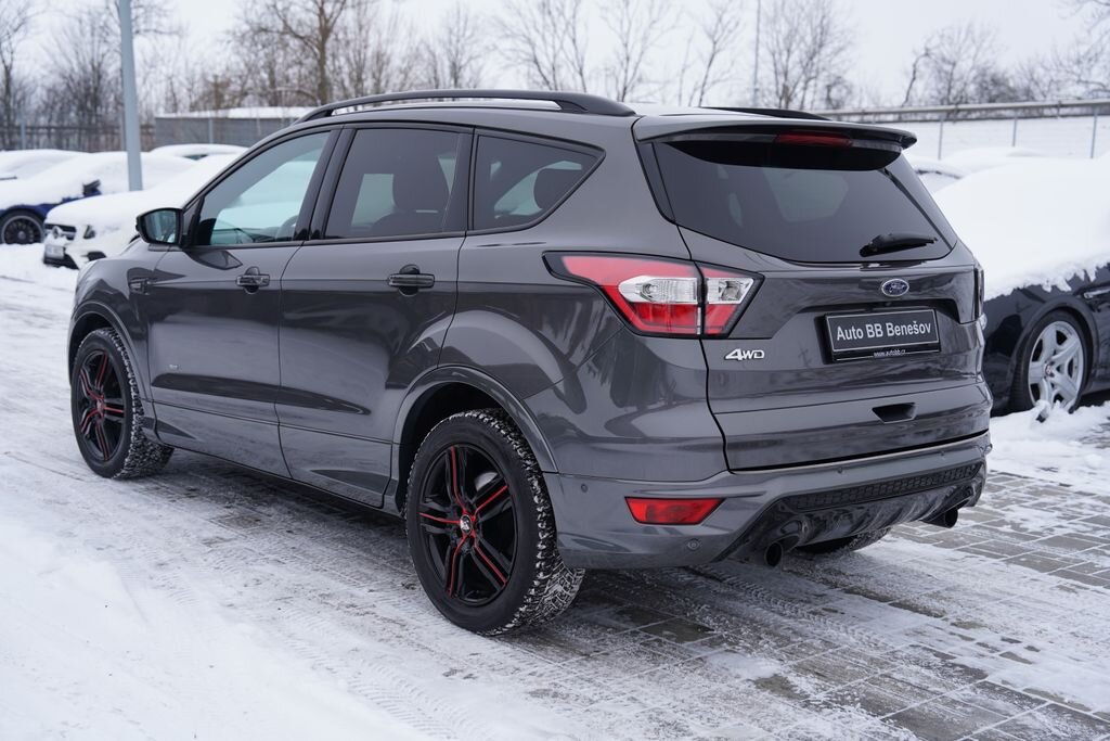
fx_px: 1388
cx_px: 555
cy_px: 370
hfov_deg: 43.6
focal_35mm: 45
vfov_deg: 29.9
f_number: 4
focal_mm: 45
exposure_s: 1/250
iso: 100
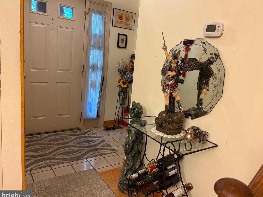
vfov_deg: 51.3
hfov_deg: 65.3
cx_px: 136
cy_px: 99
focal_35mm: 27
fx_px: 205
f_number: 1.6
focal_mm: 5.96
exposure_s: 1/60
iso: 400
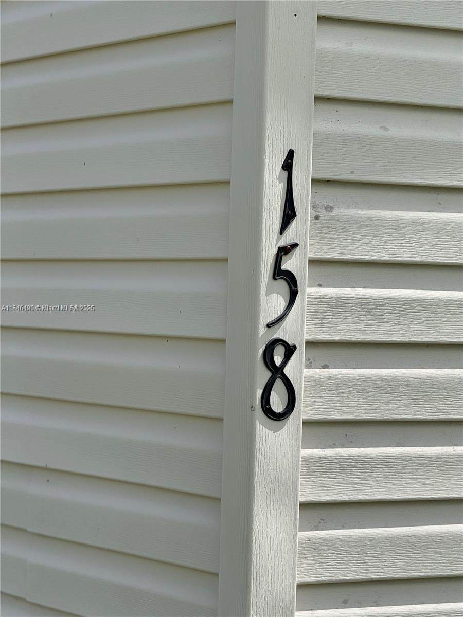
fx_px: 2140
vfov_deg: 16.4
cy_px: 308
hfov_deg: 12.3
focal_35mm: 120
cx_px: 232
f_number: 2.8
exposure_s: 1/2611
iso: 50
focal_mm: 15.66
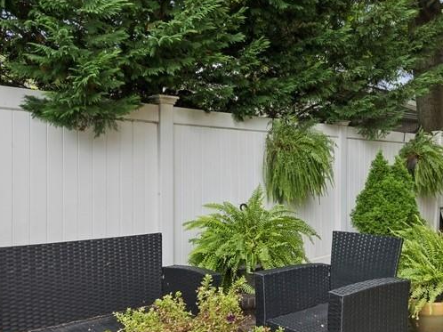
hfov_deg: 54.0
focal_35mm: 33
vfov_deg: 42.9
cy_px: 180
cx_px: 303
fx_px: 422
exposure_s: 1/15
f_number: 11
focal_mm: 19
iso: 100
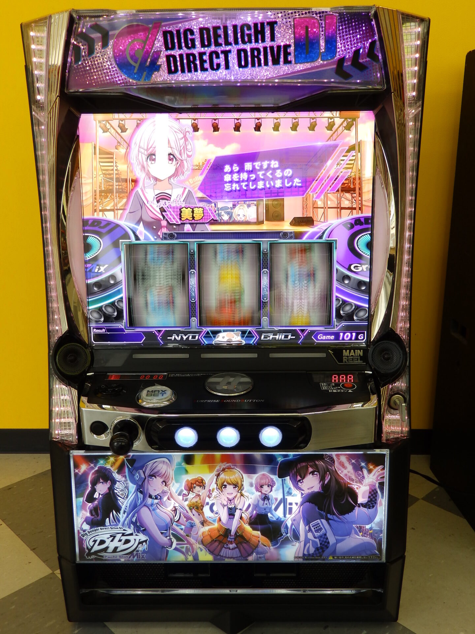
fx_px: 585
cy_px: 317
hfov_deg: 44.2
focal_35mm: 32
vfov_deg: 56.8
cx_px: 238
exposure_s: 1/30
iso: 100
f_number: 3.7
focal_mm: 5.7
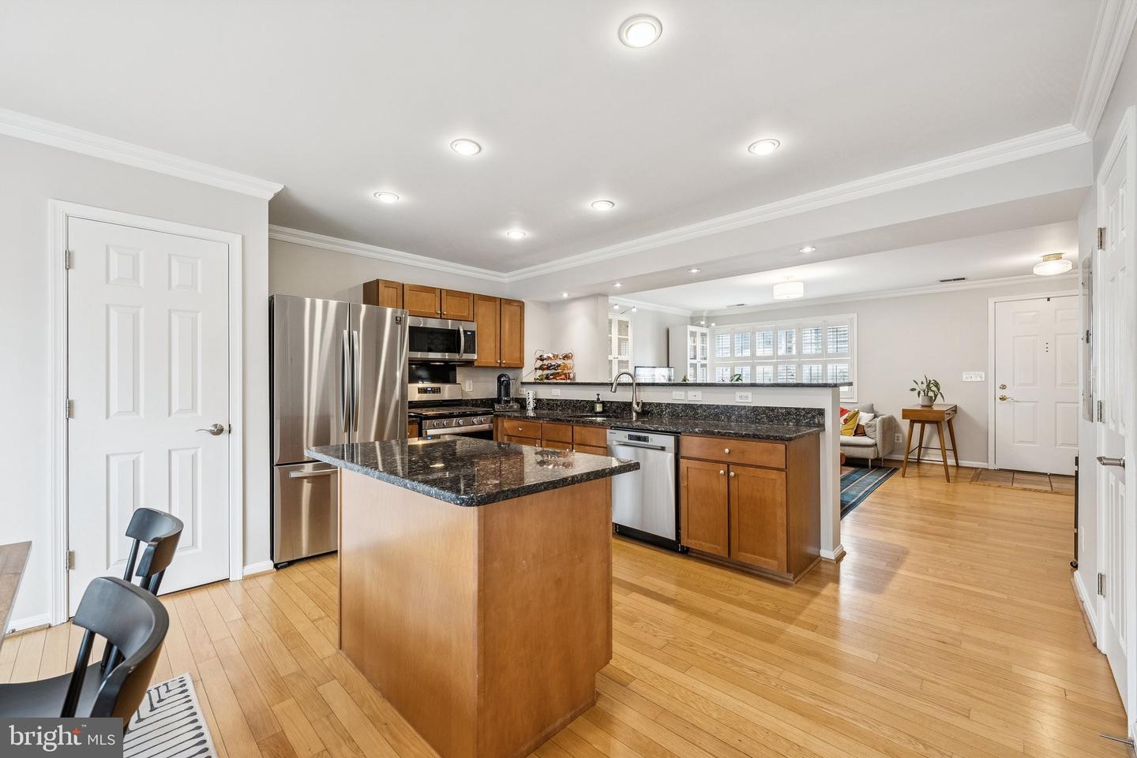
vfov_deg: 81.2
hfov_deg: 104.2
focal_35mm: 14
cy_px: 379
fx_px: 442
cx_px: 568
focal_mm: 14
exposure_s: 1/8
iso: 640
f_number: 7.1
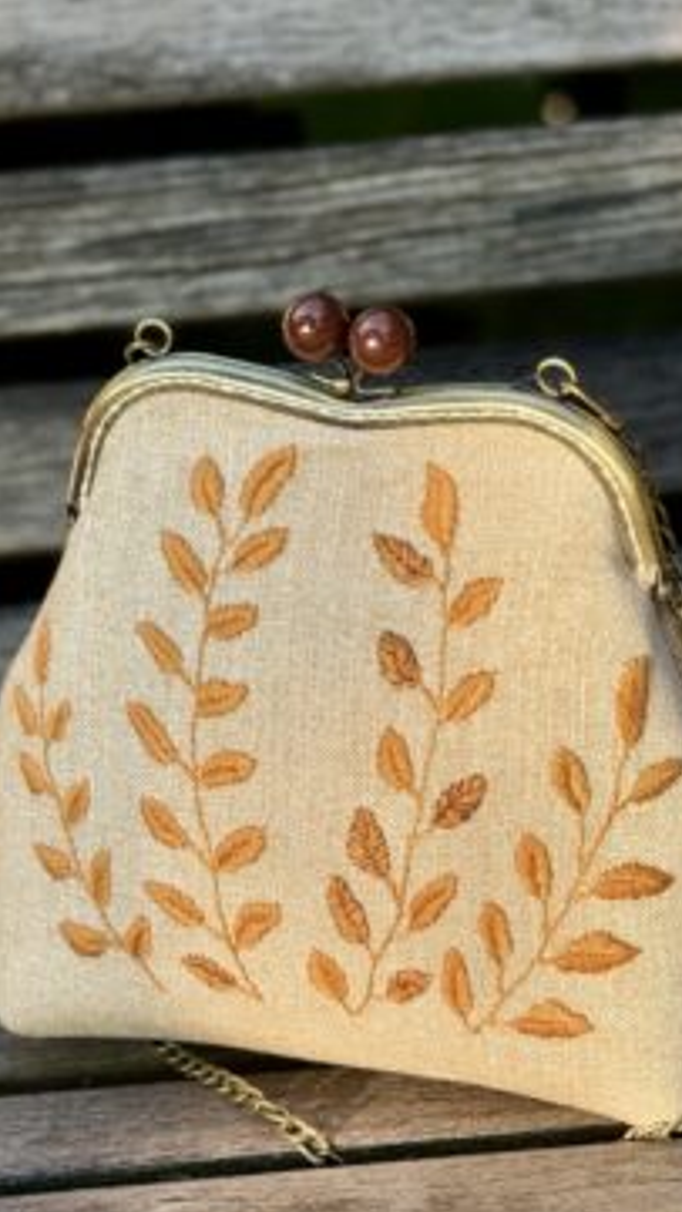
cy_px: 658
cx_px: 336
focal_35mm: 145
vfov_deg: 14.8
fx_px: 4663
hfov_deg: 8.4
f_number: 2.8
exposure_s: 1/208
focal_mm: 15.66
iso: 50
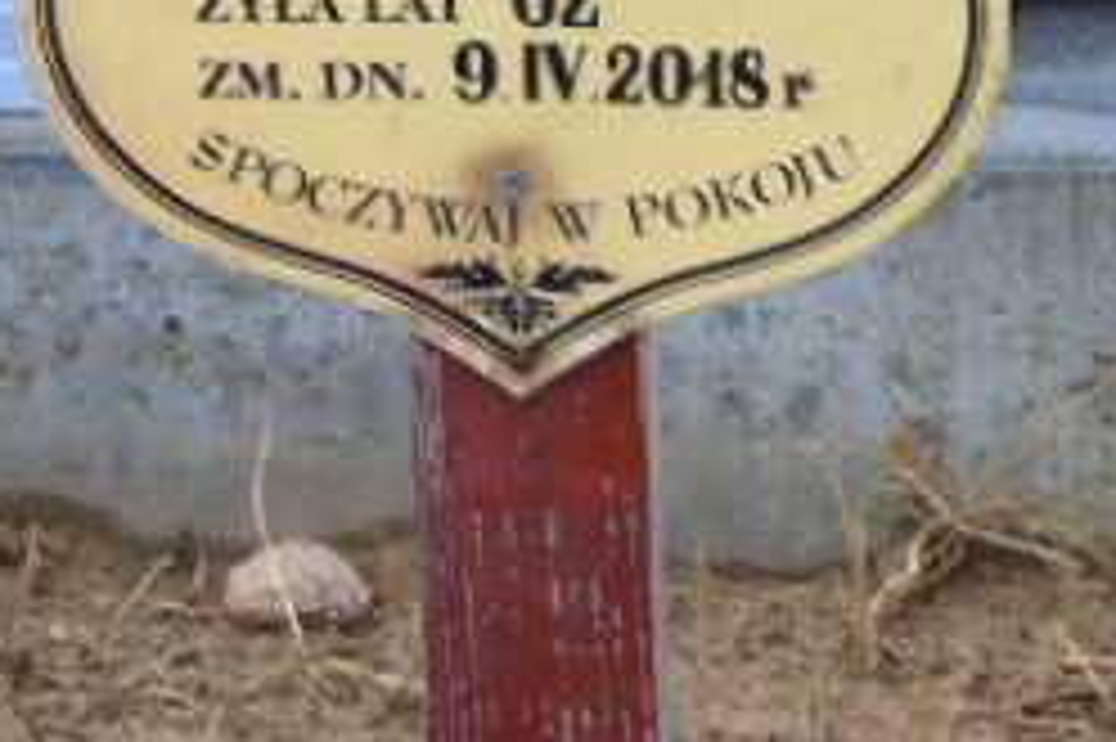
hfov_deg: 6.2
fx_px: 10316
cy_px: 171
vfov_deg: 4.1
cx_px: 482
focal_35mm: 333
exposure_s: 1/30
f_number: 4.6
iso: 80
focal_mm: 22
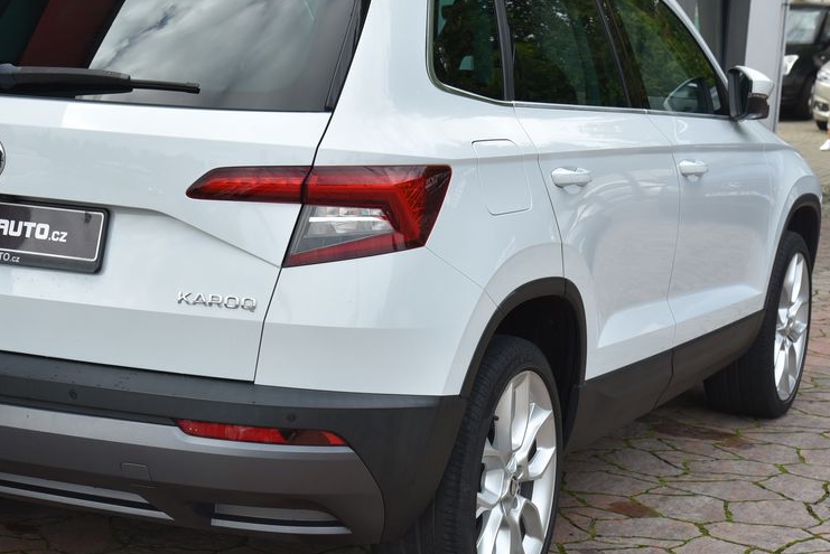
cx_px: 282
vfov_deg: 18.0
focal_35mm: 76
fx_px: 1753
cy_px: 264
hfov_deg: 26.5
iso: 500
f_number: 8
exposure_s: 1/320
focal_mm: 55
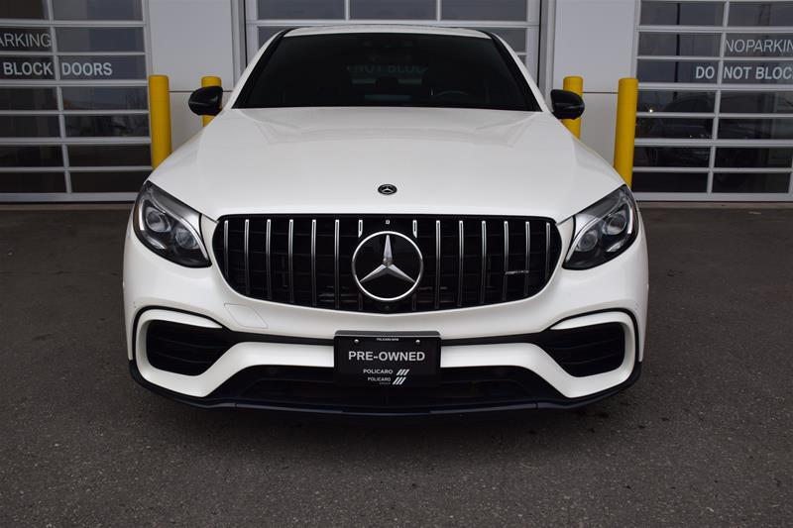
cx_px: 396
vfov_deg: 40.0
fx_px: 727
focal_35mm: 33
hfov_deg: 57.2
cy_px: 264
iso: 400
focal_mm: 22
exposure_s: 1/160
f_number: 9
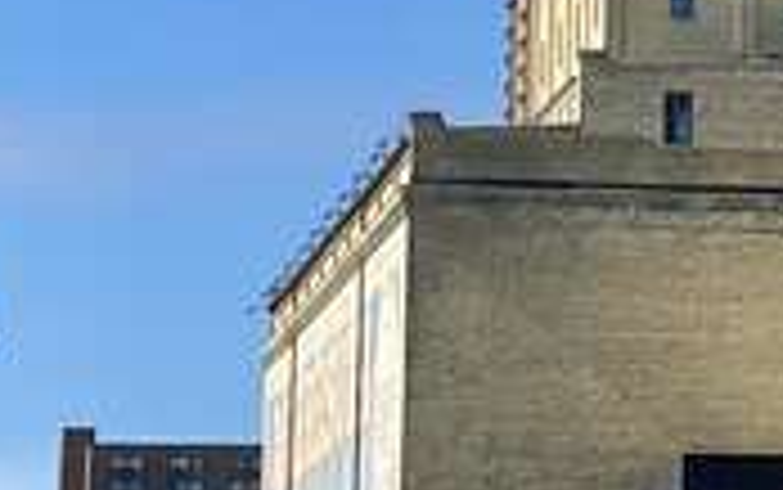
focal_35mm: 254
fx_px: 5424
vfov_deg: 5.2
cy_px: -13
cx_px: 1246
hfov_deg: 8.1
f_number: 2
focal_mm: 6
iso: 20
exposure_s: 1/1453
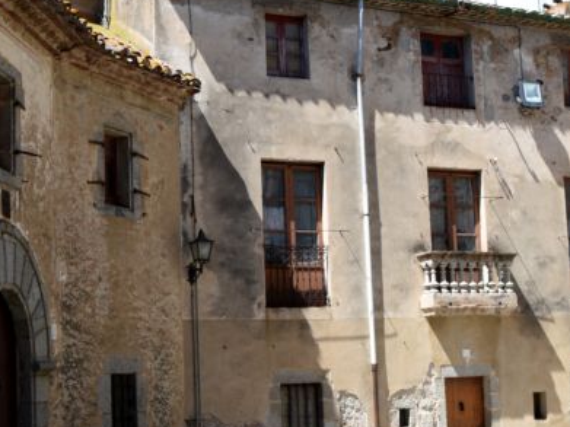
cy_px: 197
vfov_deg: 21.6
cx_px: 242
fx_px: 1119
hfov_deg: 28.5
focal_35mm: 68
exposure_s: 1/320
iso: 250
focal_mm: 18
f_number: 10
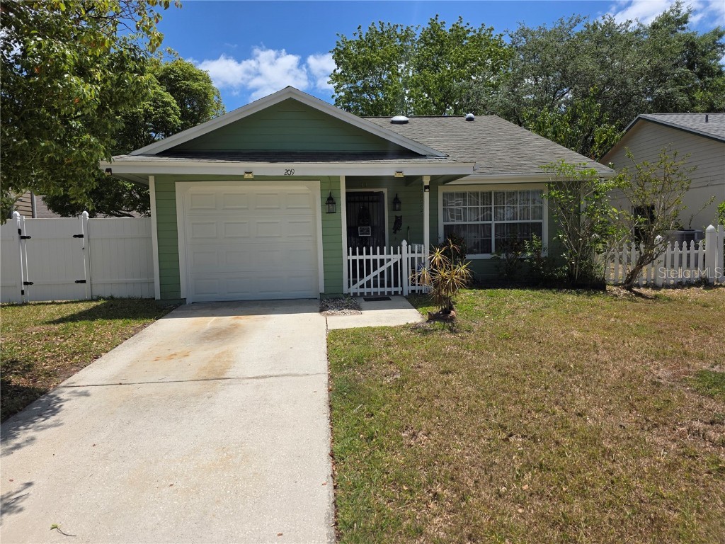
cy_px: 272
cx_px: 362
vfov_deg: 58.9
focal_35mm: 23
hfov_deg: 73.9
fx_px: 482
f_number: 1.7
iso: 80
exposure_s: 1/7626
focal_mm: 6.3
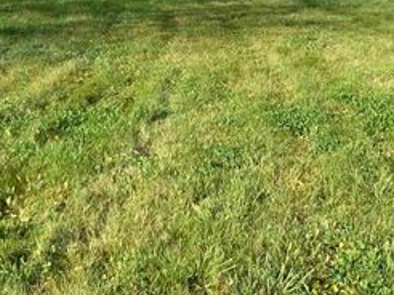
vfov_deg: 24.6
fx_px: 648
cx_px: 194
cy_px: 7
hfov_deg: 33.8
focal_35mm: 57
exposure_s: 1/960
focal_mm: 3.99
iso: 20
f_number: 1.8
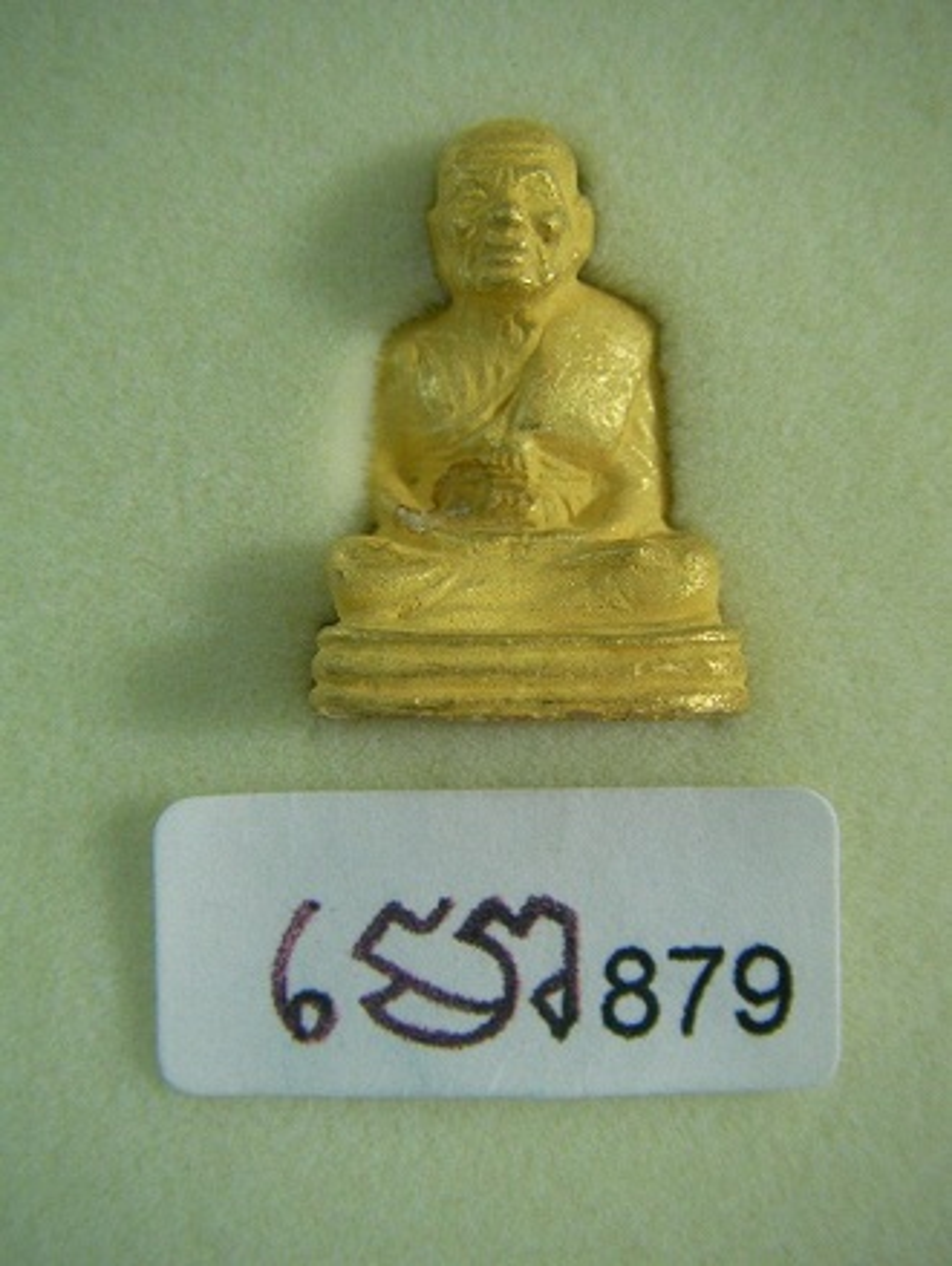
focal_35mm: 38
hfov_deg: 37.8
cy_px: 633
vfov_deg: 48.9
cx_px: 476
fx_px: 1391
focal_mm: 6.3
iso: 164
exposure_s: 1/2
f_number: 3.3
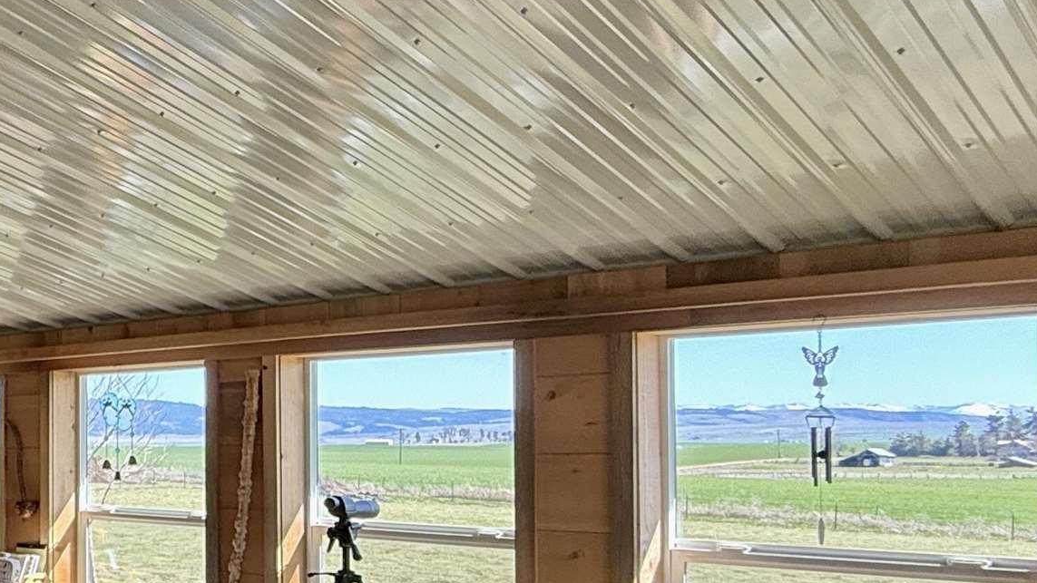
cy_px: 425
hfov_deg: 34.8
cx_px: -308
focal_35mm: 41
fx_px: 1127
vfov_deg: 28.6
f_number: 2.2
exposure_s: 1/112
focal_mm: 2.22
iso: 64
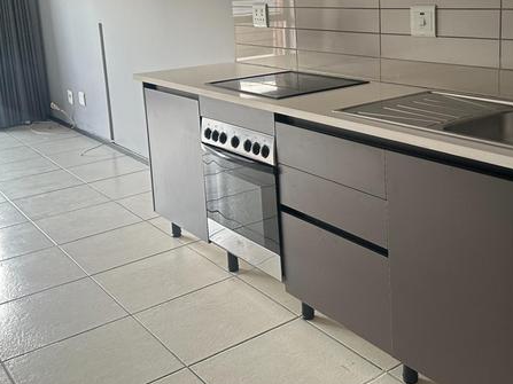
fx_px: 637
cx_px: 326
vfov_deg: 32.9
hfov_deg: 43.5
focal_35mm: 43
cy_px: 96
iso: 250
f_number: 1.78
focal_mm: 6.86
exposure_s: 1/64
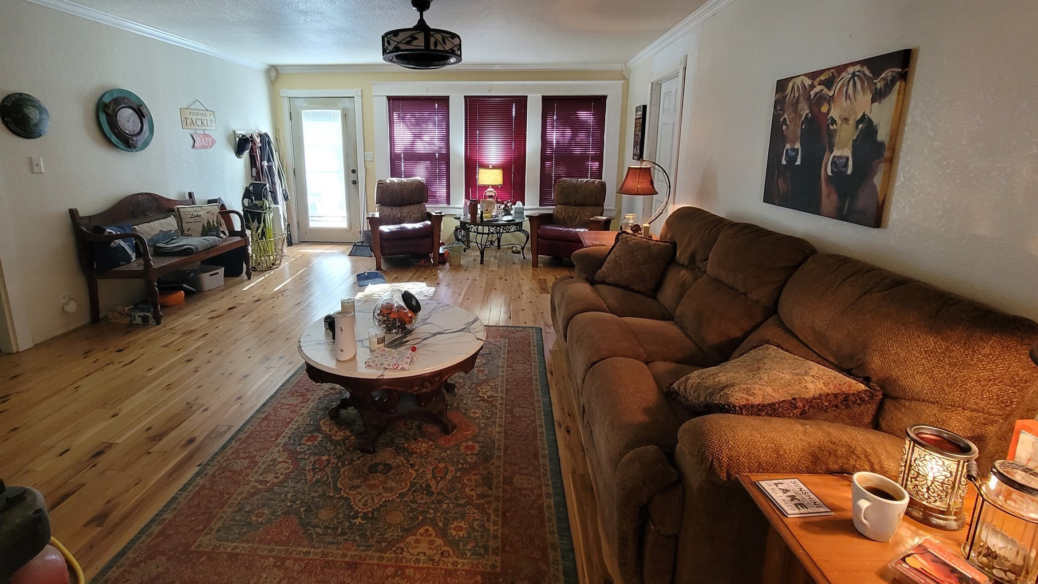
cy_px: 232
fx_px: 413
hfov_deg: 102.9
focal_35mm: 15
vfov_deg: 69.8
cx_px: 492
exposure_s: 1/30
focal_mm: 2.2
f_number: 2.2
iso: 320
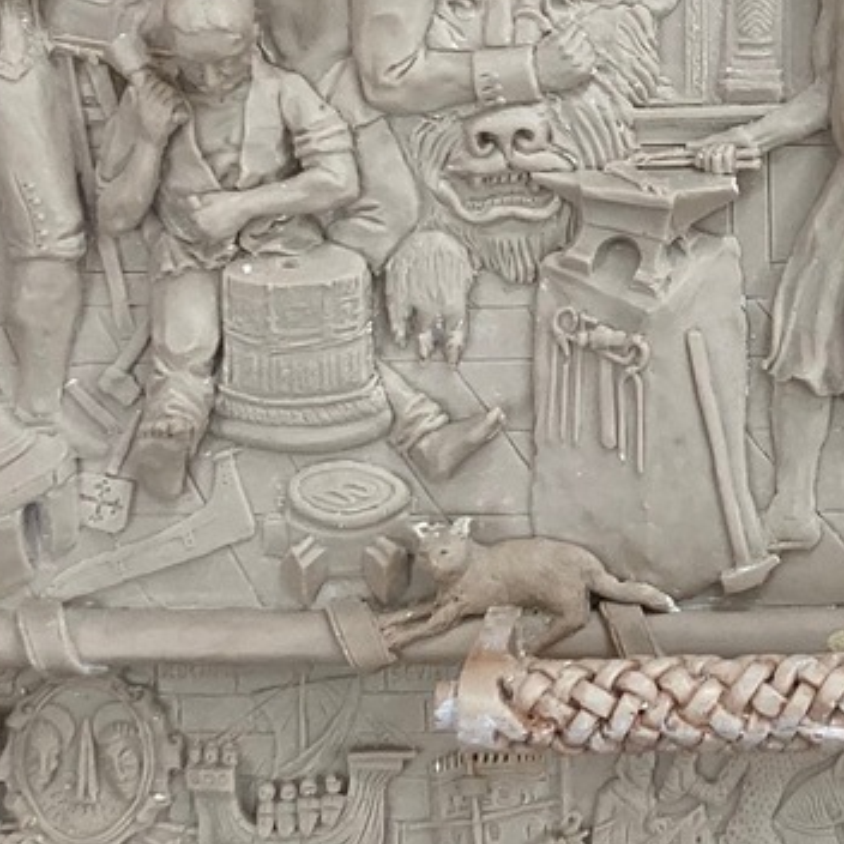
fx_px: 2483
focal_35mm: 90
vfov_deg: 18.6
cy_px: -70
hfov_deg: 18.2
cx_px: 1038
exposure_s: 1/50
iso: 100
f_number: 1.8
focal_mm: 3.99
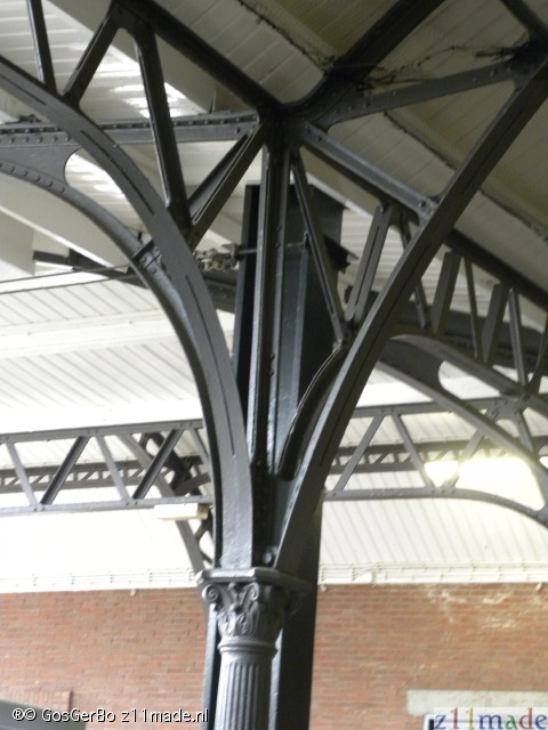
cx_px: 274
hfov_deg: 15.6
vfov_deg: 20.7
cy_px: 365
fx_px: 2005
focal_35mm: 95
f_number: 4
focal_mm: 16.9
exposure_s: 1/15
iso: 400
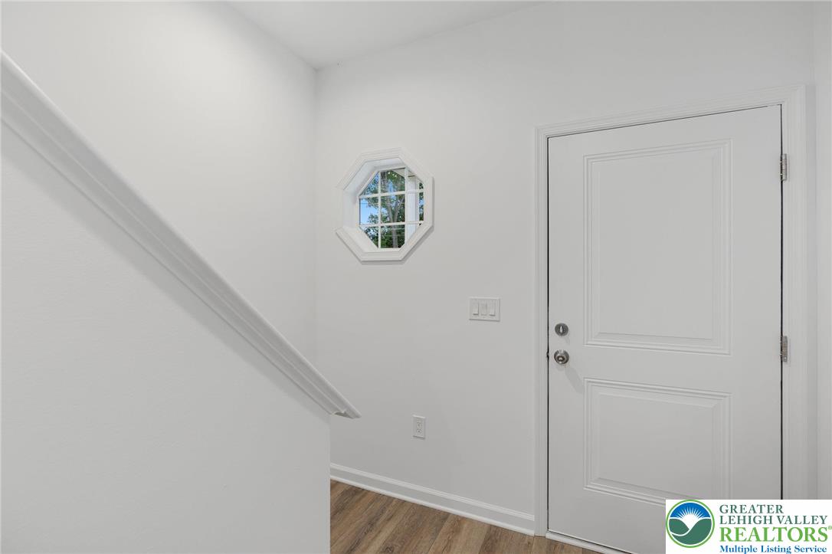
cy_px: 277
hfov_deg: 96.8
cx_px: 416
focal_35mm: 16
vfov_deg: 73.7
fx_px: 370
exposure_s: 1/25
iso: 320
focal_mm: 16
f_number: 7.1
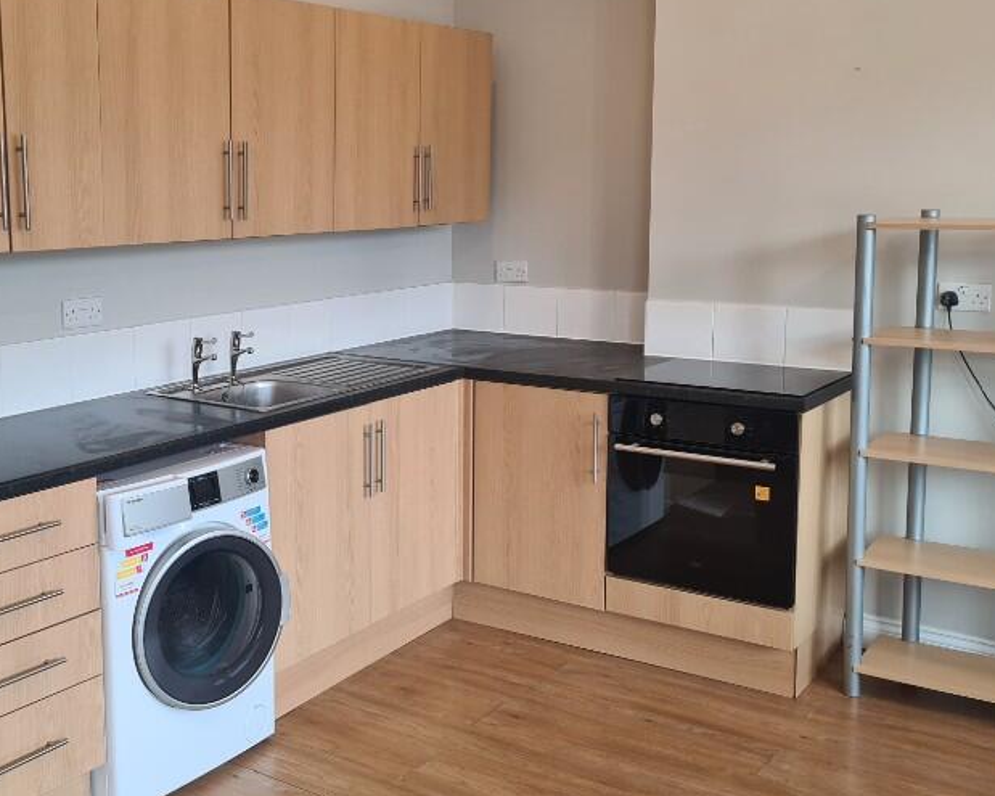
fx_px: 1237
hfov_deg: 43.5
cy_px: 363
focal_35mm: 42
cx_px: 375
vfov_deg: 35.6
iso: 100
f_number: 1.8
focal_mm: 5.4
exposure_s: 1/50
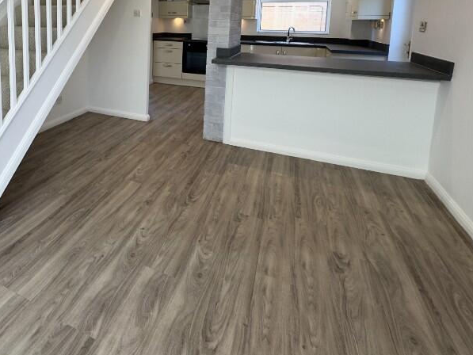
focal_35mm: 24
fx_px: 328
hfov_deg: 67.5
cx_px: 124
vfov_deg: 52.1
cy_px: 56
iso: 64
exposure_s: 1/100
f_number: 2.2
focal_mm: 2.22
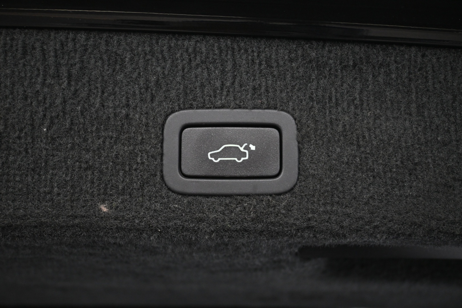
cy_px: 154
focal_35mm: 45
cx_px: 231
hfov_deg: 43.6
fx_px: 577
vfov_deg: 29.9
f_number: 4.8
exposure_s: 1/50
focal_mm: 30
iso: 1250
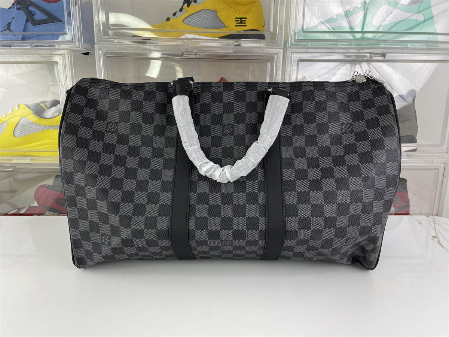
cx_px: 224
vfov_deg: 53.1
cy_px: 168
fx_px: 337
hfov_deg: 67.3
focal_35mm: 26
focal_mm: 4.2
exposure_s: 1/111
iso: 32
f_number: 1.6
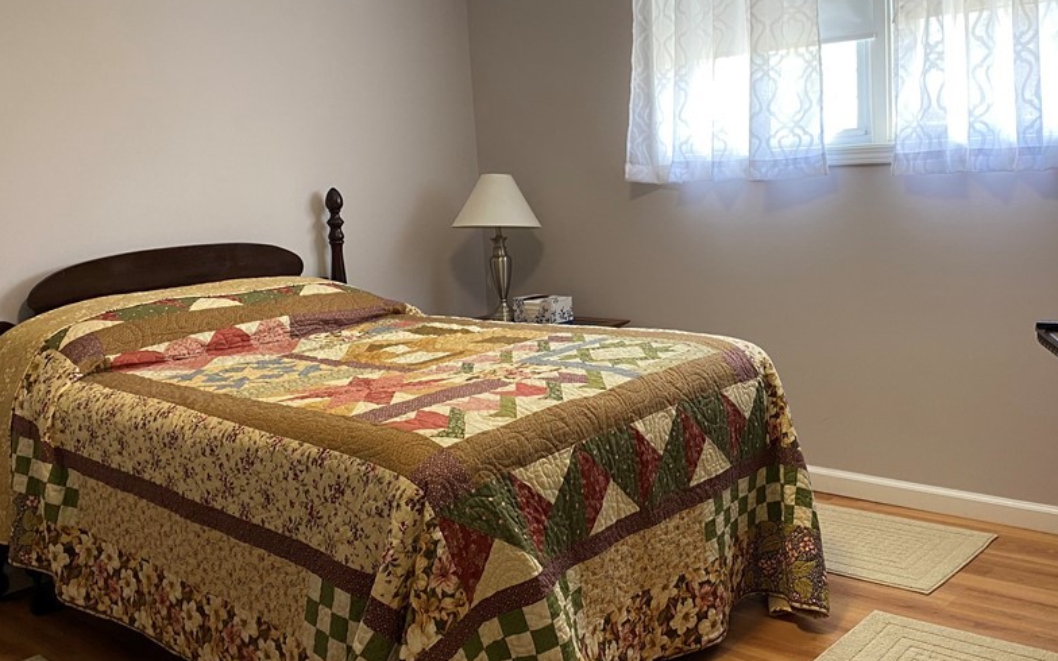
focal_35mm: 36
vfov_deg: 35.2
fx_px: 1038
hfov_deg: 53.7
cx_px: 618
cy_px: 264
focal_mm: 4.25
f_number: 1.8
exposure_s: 1/60
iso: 100
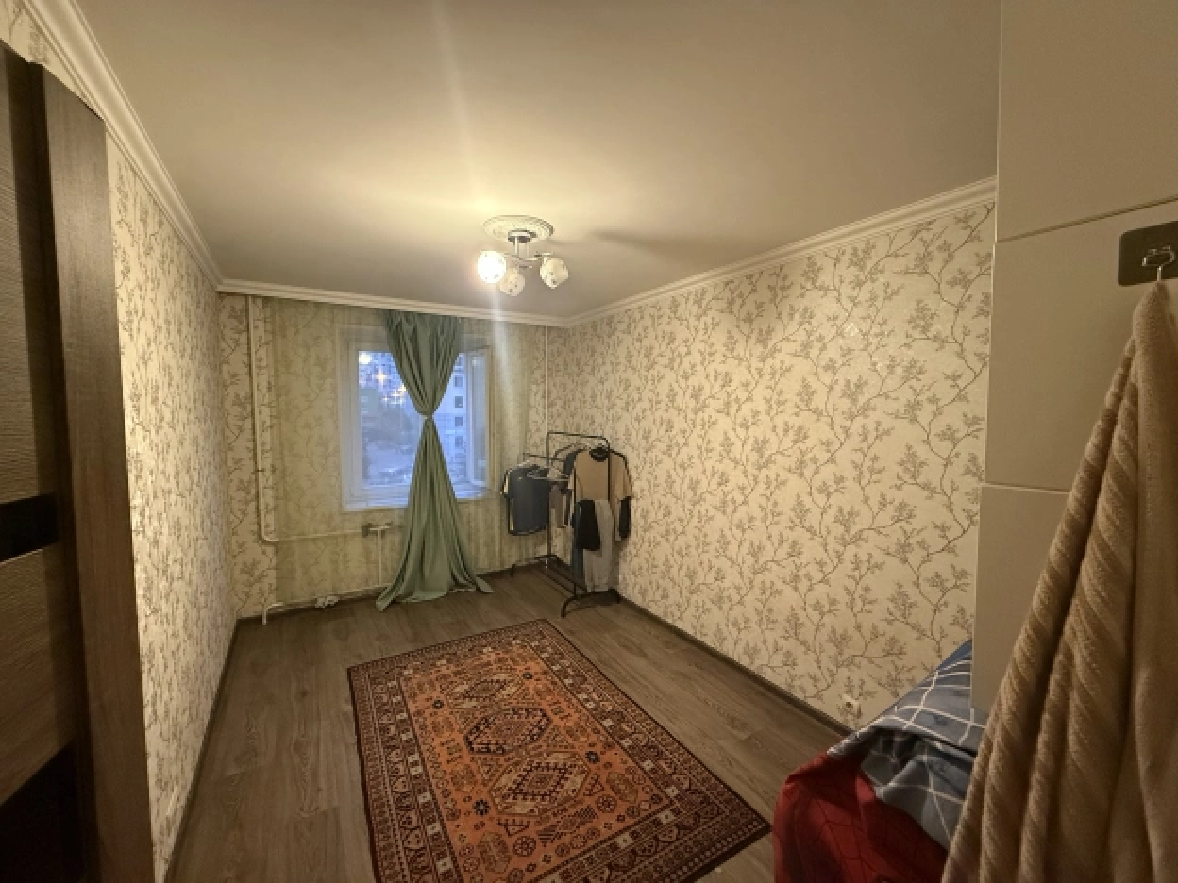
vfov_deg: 85.7
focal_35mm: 14
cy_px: 442
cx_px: 589
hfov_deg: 102.1
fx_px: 476
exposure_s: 1/50
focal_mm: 2.22
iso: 800
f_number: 2.2
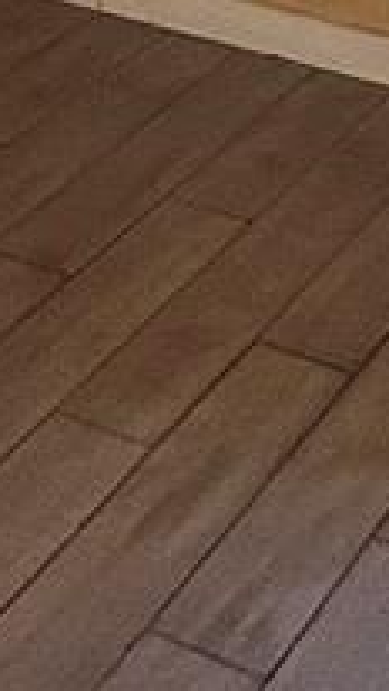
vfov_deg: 15.6
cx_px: 91
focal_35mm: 110
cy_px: -674
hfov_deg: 11.0
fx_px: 2015
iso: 160
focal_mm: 1.57
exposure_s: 1/120
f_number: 1.8
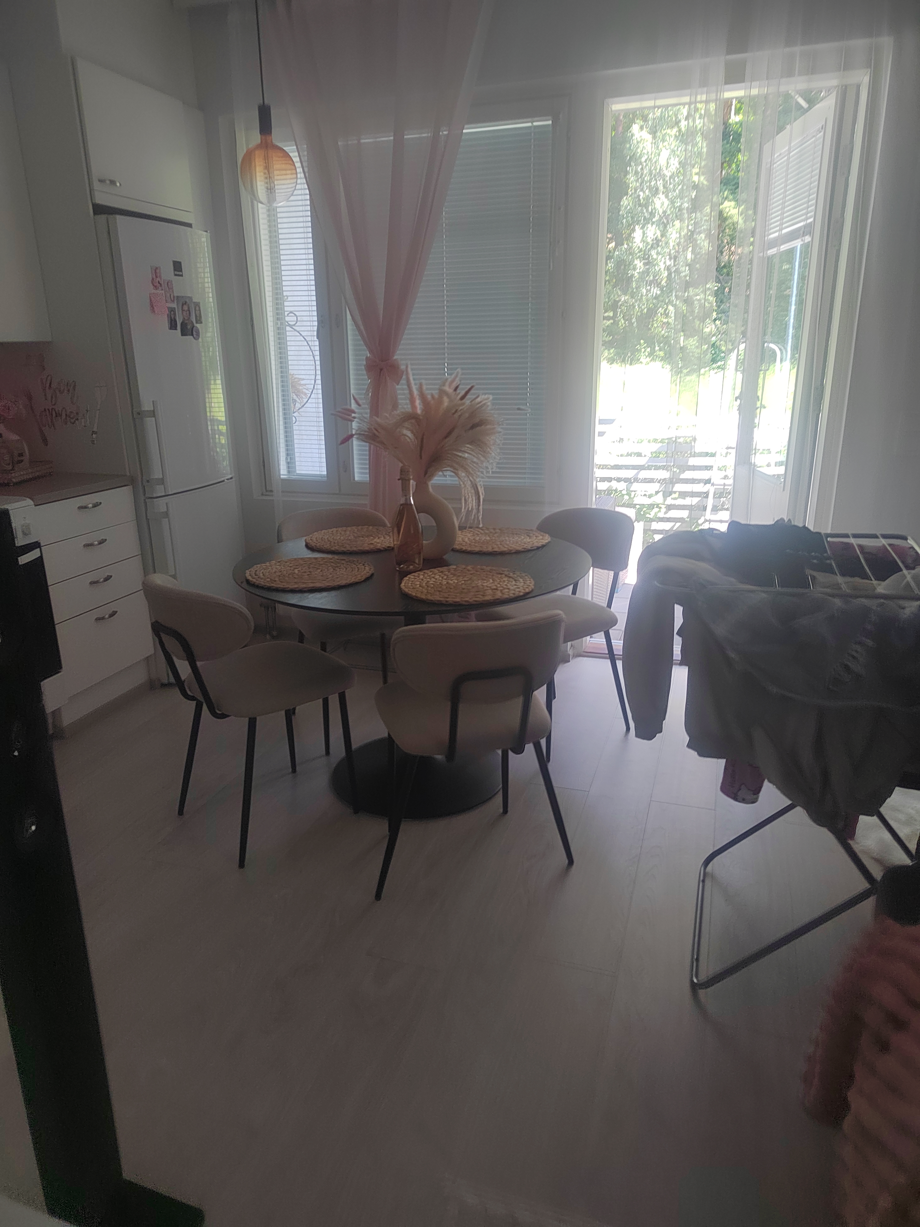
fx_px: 815
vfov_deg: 73.9
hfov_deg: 58.9
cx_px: 460
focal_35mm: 23
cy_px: 614
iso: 372
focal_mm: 5.52
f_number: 1.9
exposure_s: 1/100
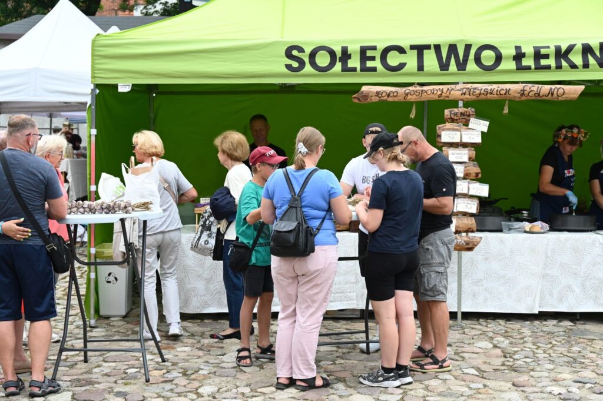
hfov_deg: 33.4
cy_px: 200
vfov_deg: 22.6
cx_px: 302
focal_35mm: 60
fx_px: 1004
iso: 640
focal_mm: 60
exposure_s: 1/640
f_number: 6.3
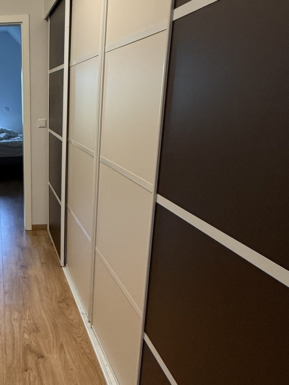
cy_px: 239
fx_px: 390
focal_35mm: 35
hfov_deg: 36.8
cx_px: 5
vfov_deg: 52.1
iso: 400
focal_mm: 2.22
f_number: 2.2
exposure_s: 1/50
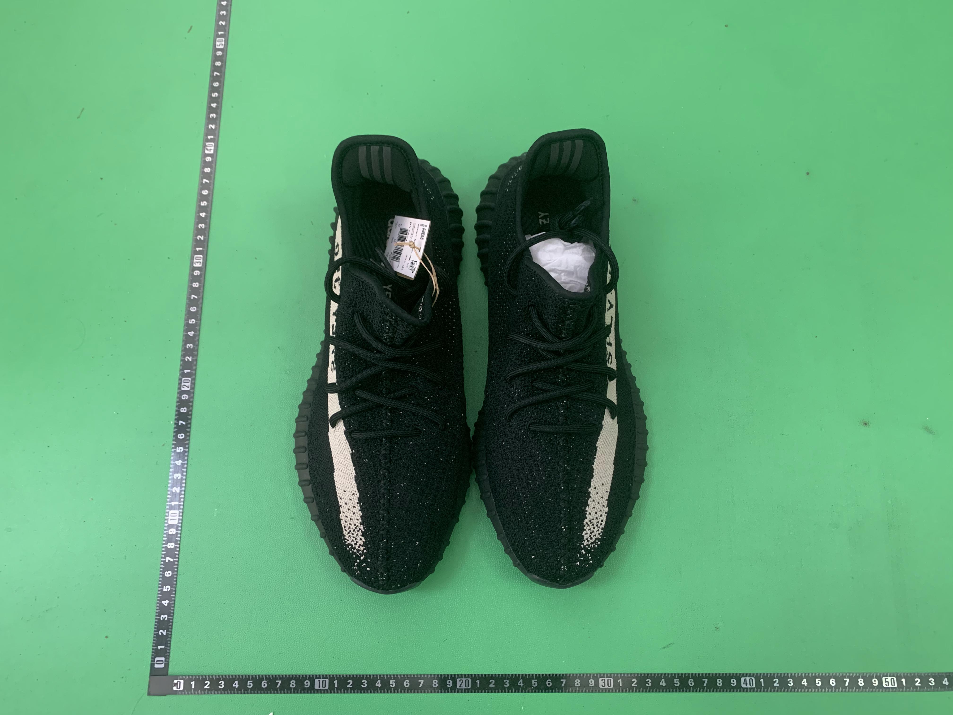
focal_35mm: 26
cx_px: 476
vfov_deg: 53.1
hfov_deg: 67.3
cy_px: 358
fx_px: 716
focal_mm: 4.25
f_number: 1.8
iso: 200
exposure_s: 1/60
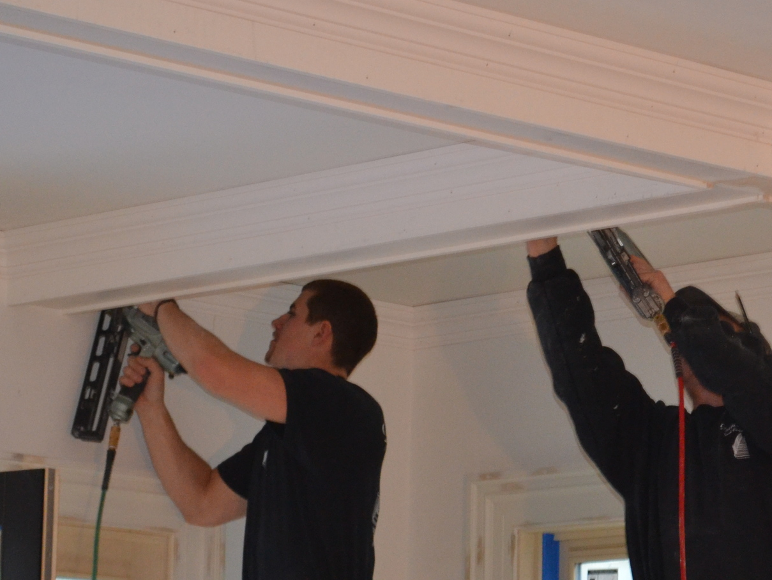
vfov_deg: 9.0
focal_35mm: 164
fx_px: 3658
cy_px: 470
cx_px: 430
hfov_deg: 12.0
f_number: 5.6
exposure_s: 1/60
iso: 1400
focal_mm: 55
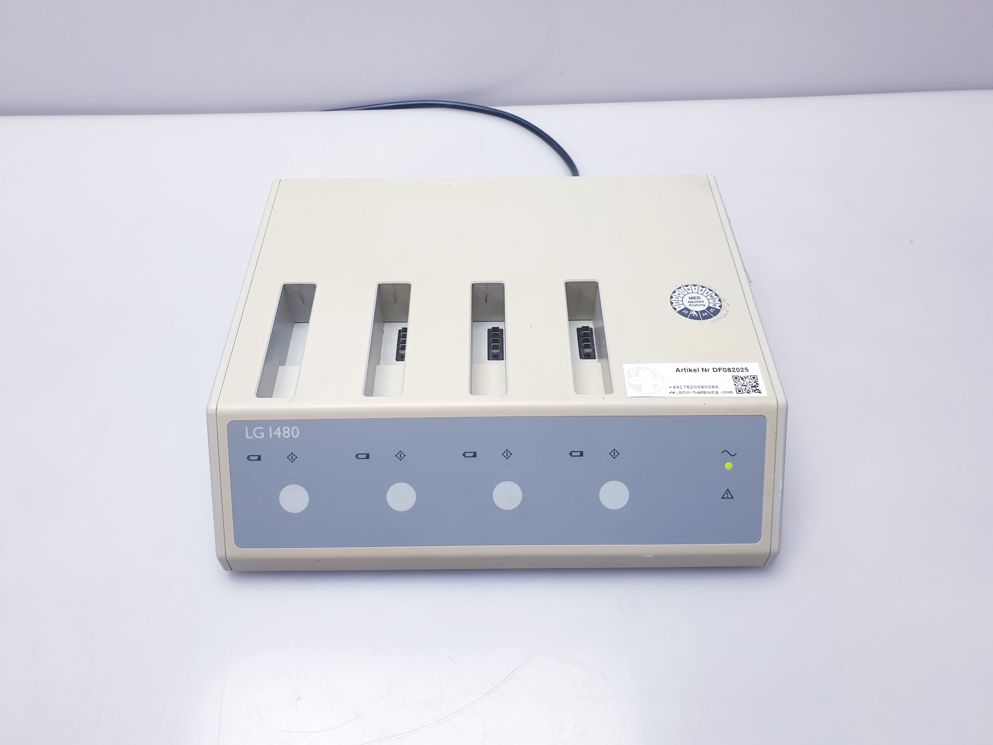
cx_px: 496
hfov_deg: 67.3
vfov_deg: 53.1
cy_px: 372
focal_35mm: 26
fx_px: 746
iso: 100
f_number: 2.4
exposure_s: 1/100
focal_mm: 4.3
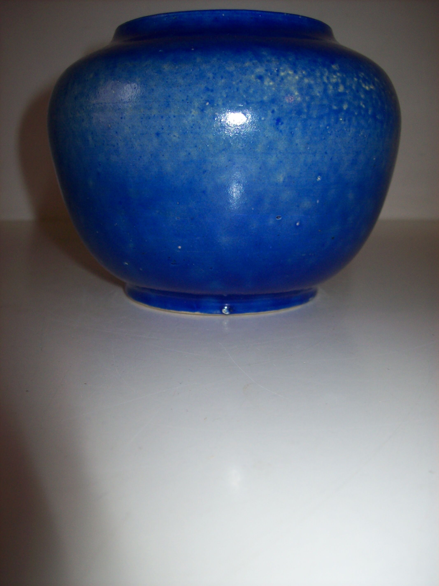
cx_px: 220
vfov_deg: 51.4
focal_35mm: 36
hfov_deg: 39.6
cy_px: 293
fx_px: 609
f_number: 2.7
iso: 80
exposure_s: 1/64
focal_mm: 6
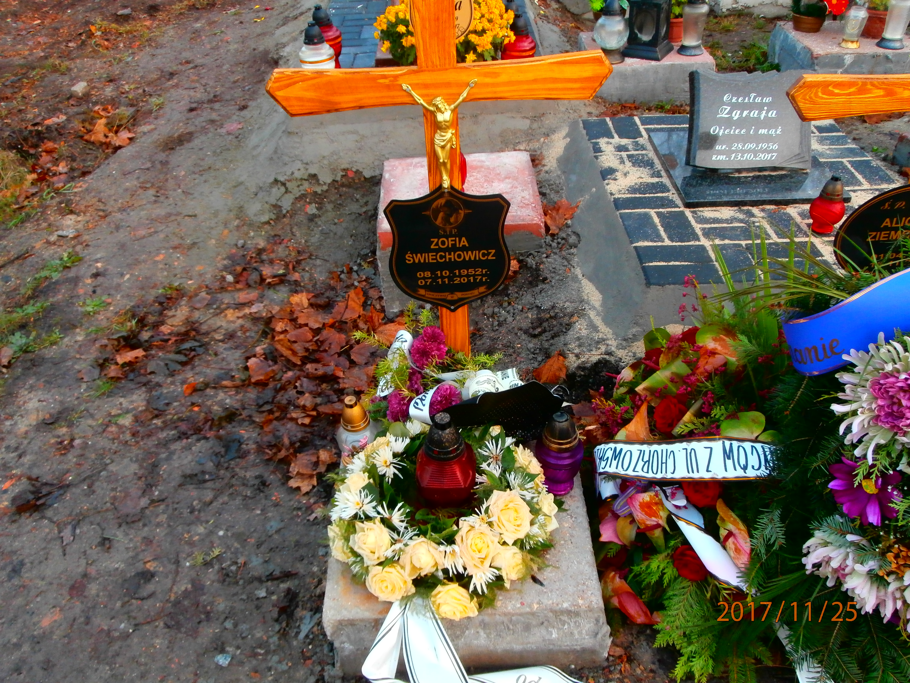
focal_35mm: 30
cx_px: 455
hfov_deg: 60.0
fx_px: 789
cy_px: 342
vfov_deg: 46.8
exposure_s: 1/30
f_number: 3.5
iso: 200
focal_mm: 5.36
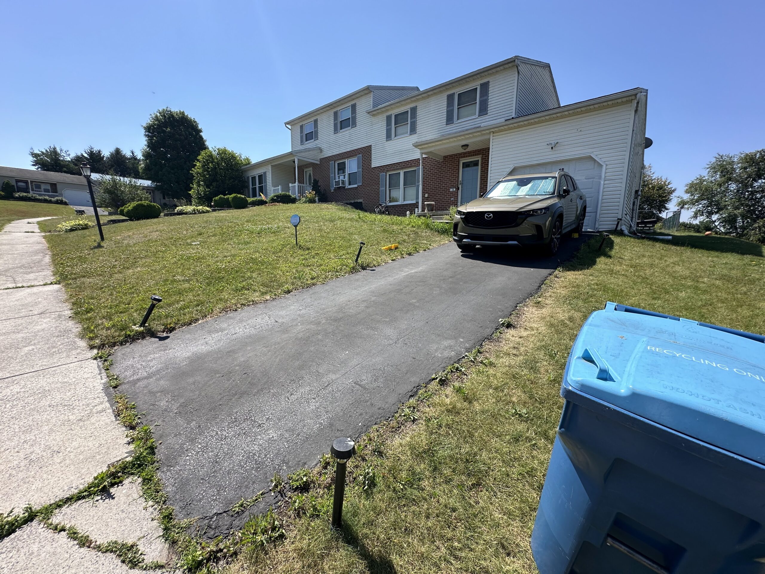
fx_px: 309
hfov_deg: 102.1
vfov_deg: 85.7
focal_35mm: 14
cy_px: 287
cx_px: 382
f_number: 2.2
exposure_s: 1/1208
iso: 50
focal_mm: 2.22
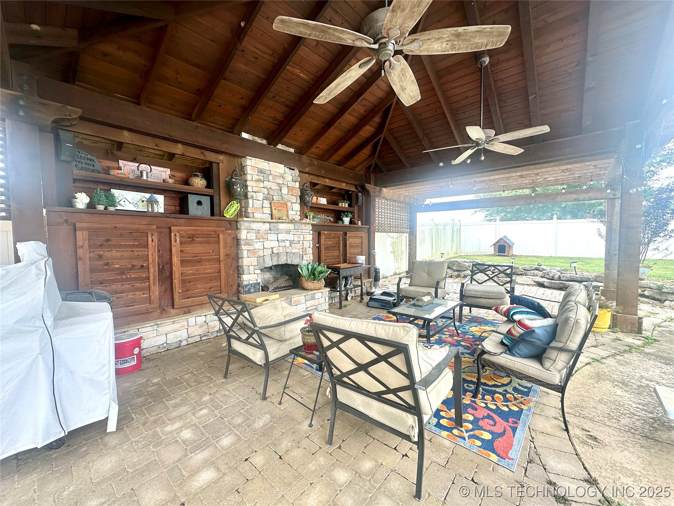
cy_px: 253
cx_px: 337
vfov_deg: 85.7
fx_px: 273
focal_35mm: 14
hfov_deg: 102.1
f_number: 2.2
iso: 40
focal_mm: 2.22
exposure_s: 1/168
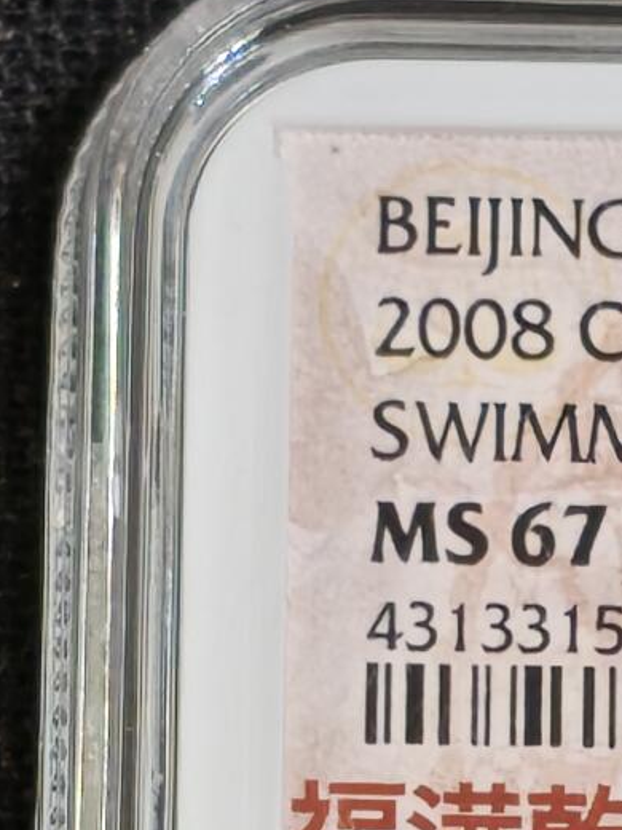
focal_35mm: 374
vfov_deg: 5.2
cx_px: 970
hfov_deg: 4.0
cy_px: 1416
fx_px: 8960
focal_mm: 4.94
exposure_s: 1/742
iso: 50
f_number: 1.5
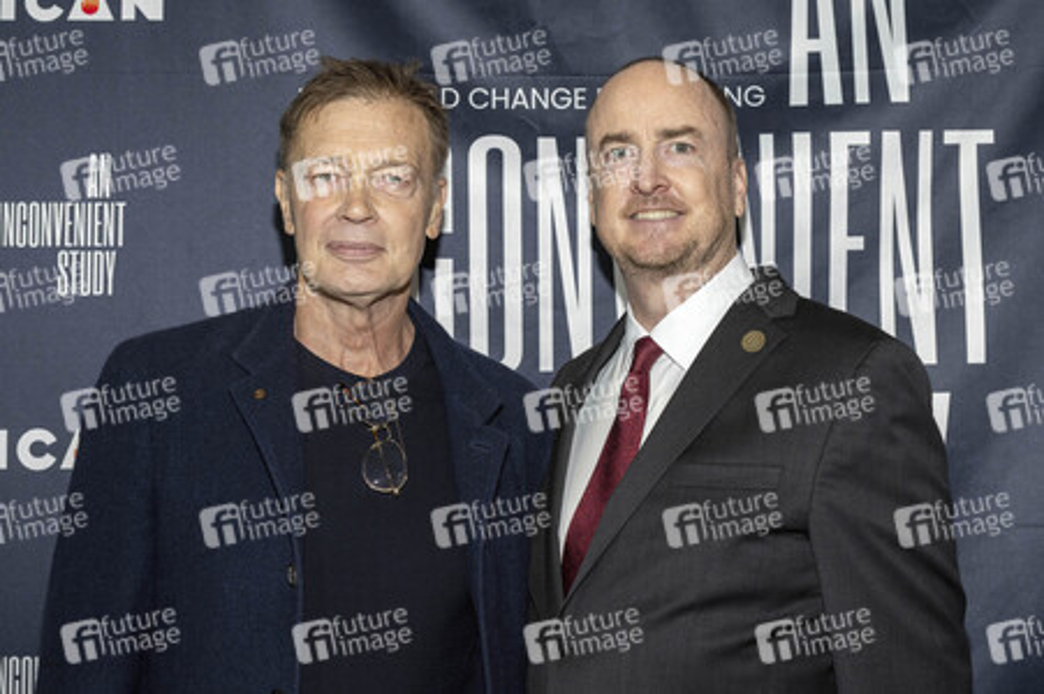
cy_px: 347
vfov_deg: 27.0
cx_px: 522
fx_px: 1449
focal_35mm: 50
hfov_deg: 39.6
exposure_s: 1/200
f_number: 5.6
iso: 800
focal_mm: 50
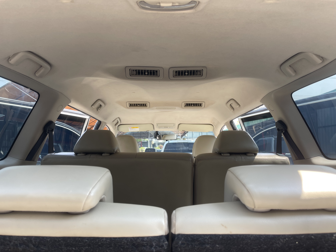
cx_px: 168
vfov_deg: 54.9
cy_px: 126
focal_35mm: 25
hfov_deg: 69.4
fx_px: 243
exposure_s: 1/183
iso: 32
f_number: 1.6
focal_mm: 5.1
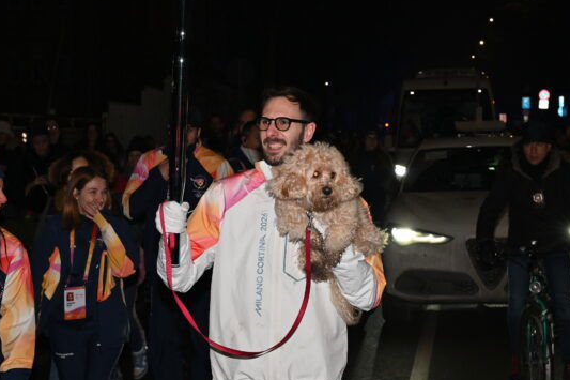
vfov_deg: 16.6
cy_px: 149
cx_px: 277
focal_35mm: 82
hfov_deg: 24.8
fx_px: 1298
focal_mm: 60
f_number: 7.1
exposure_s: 1/200
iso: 1600
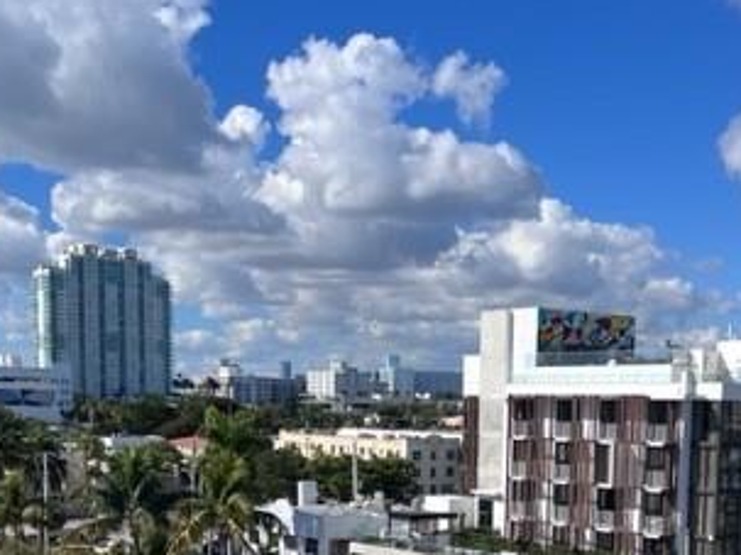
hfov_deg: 34.9
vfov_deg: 25.4
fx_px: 1177
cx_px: 435
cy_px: 535
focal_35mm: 55
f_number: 1.5
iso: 50
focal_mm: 5.7
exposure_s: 1/5882
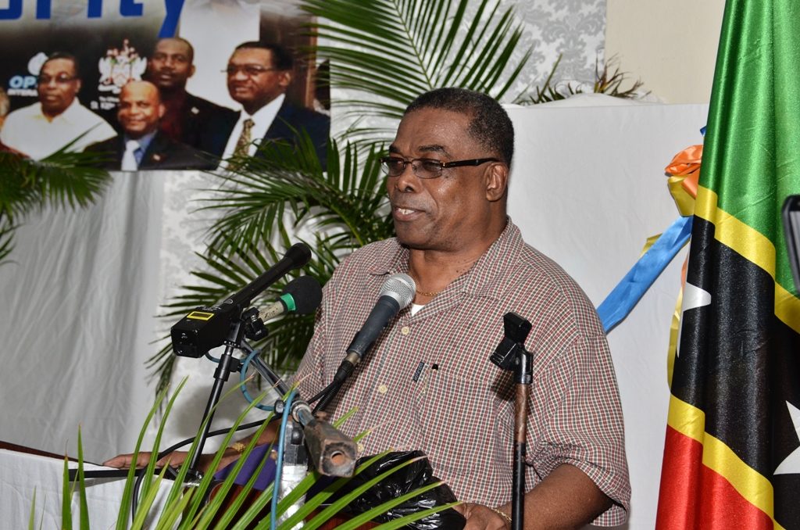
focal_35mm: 90
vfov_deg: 15.1
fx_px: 1996
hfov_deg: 22.7
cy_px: 265
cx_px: 400
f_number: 6.3
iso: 500
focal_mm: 60
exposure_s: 1/60
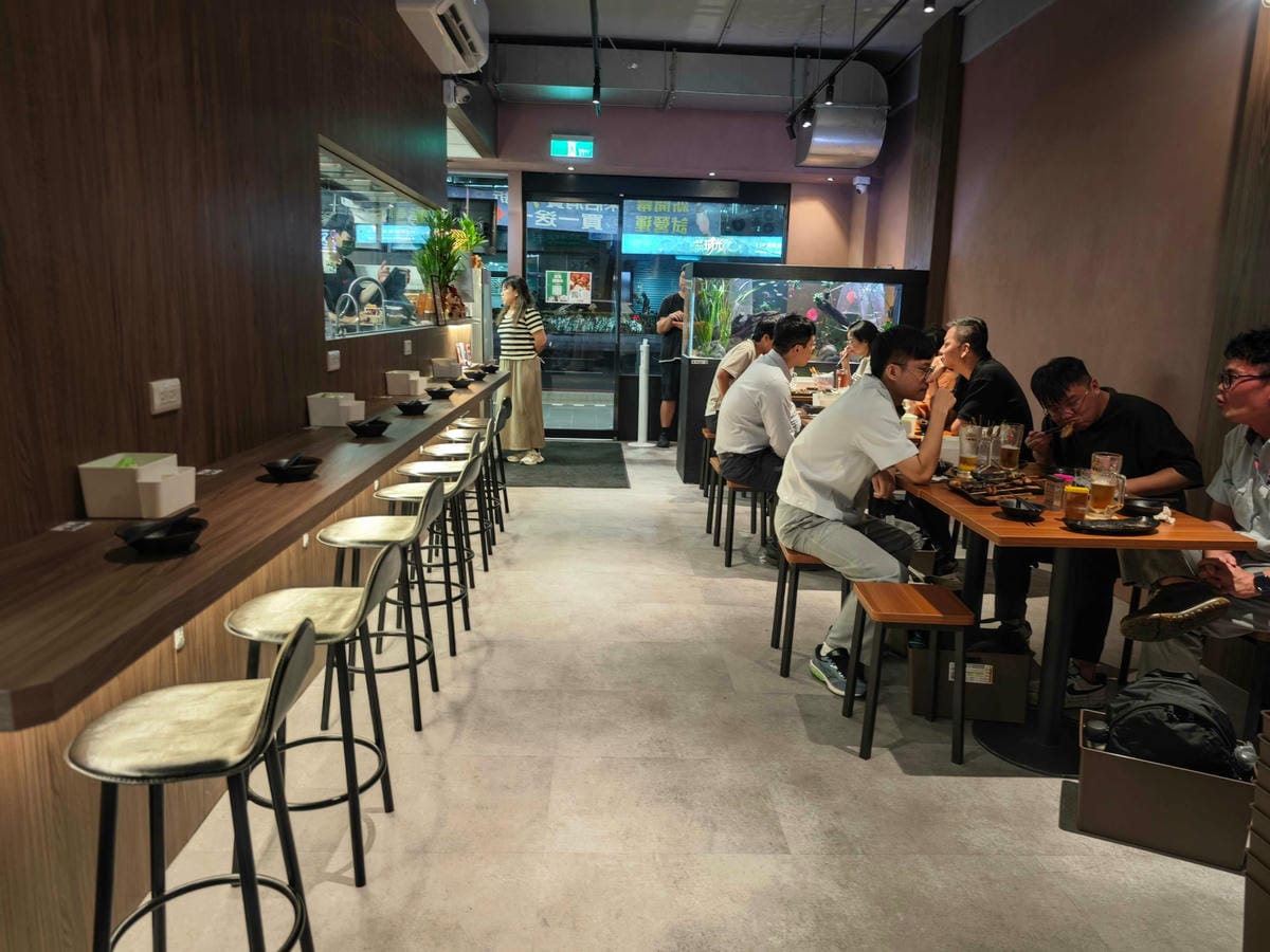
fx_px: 844
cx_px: 635
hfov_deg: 73.9
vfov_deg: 58.9
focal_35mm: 23
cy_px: 476
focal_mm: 8.72
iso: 640
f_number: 1.63
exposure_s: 1/30
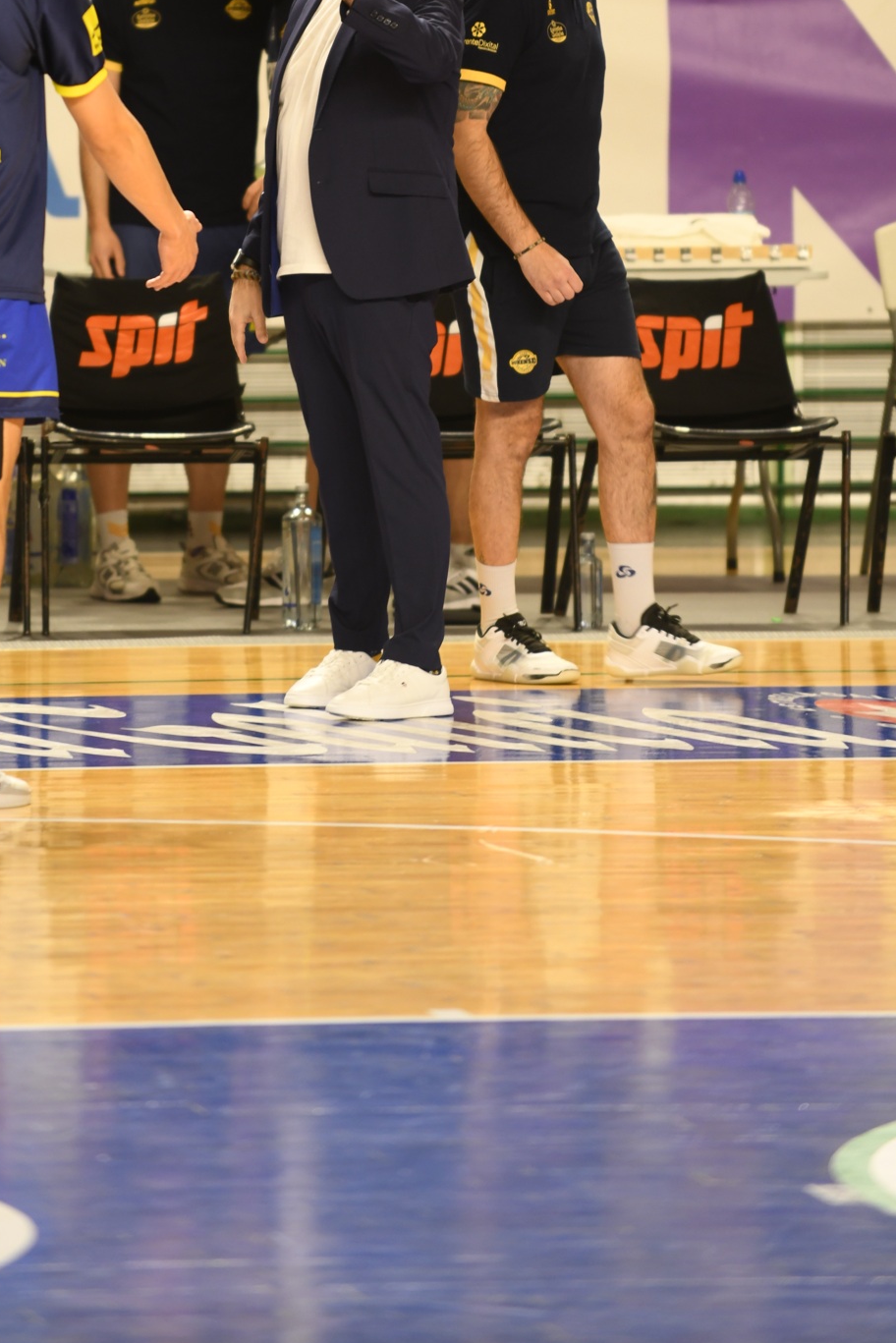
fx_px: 12574
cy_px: 238
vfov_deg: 6.1
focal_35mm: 337
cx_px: 284
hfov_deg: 4.1
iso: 560
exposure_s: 1/200
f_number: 2.8
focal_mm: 200
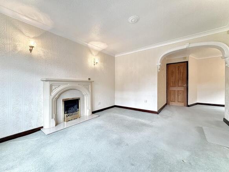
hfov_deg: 102.1
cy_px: 86
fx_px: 93
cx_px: 114
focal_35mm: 14
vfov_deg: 85.7
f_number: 2.2
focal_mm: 2.22
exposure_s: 1/100
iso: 100
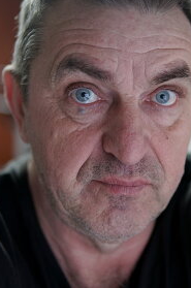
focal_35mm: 63
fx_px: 503
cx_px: 119
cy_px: 105
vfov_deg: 31.8
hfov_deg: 21.4
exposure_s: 1/60
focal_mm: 30
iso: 160
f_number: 1.6
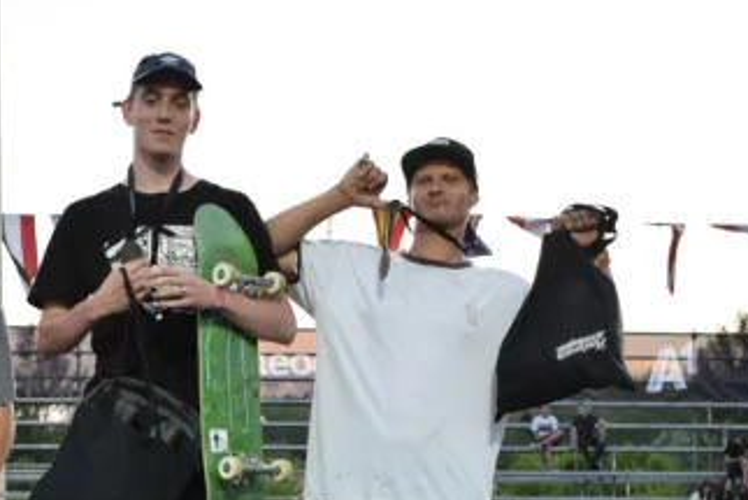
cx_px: 158
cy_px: 578
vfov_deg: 16.9
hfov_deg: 25.6
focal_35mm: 78
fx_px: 1621
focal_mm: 22
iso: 400
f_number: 4.5
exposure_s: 1/100
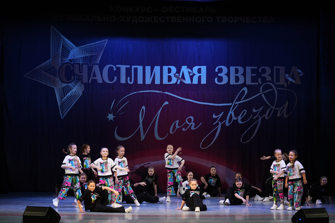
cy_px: 112
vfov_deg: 12.3
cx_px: 168
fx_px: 1033
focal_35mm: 111
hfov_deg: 18.4
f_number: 2.8
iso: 1250
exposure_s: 1/400
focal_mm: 111
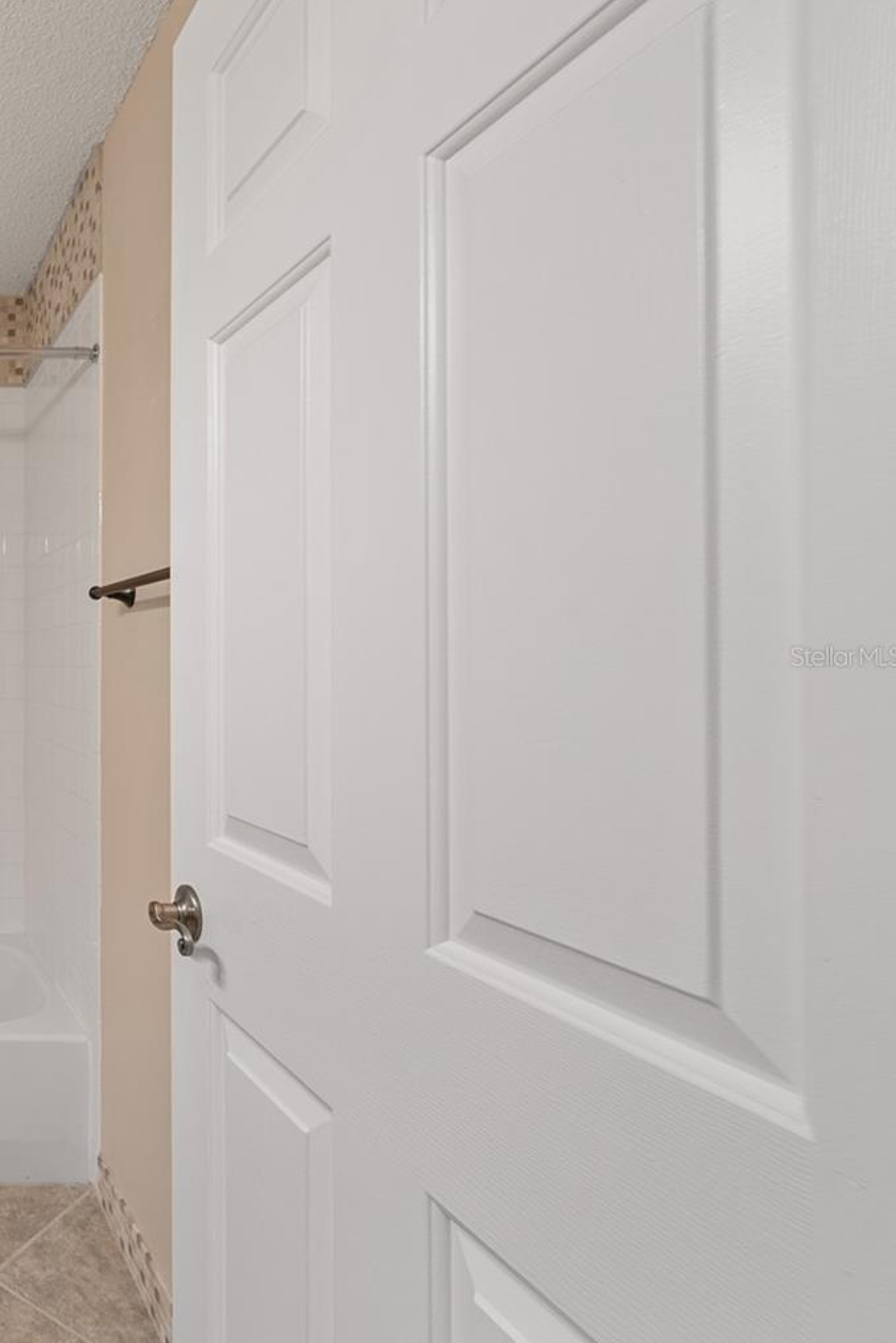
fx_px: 821
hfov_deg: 41.6
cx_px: -148
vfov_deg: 78.6
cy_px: 656
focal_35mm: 22
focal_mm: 14
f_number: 8
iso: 500
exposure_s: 1/2.5
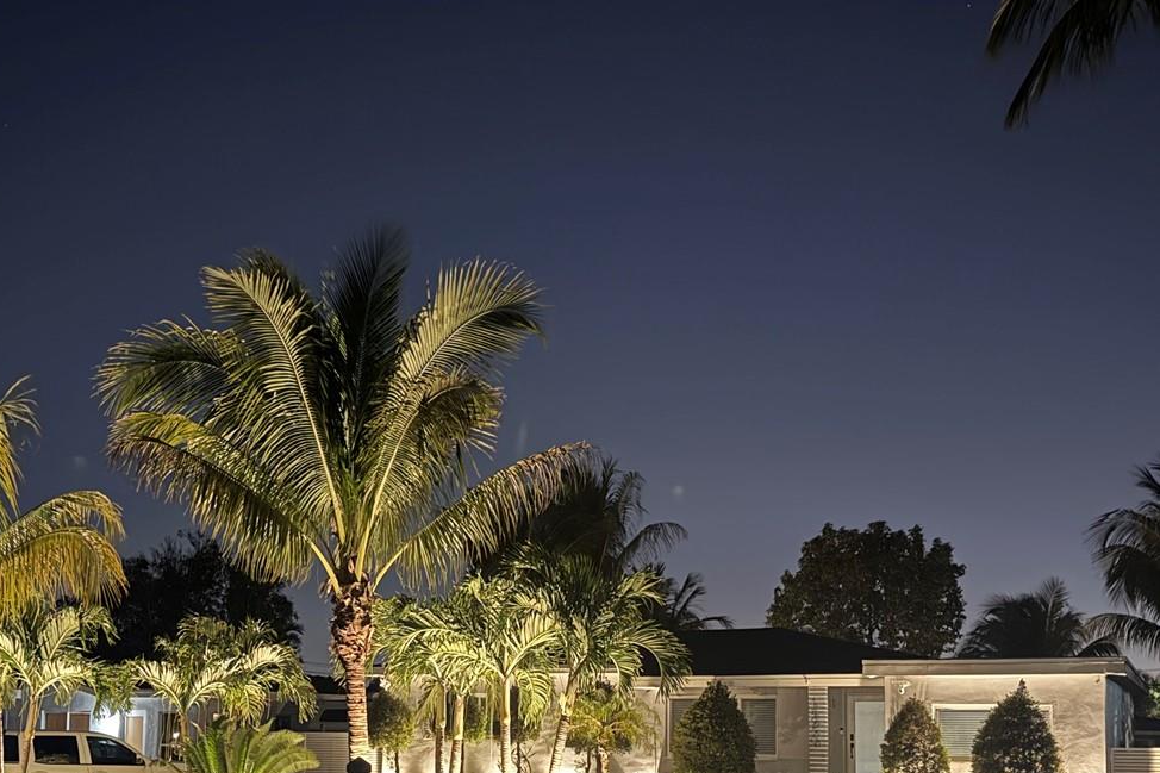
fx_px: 1321
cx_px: 536
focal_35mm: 41
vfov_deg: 31.6
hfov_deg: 47.4
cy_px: 638
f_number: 1.78
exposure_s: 1/9
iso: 1000
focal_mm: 6.76
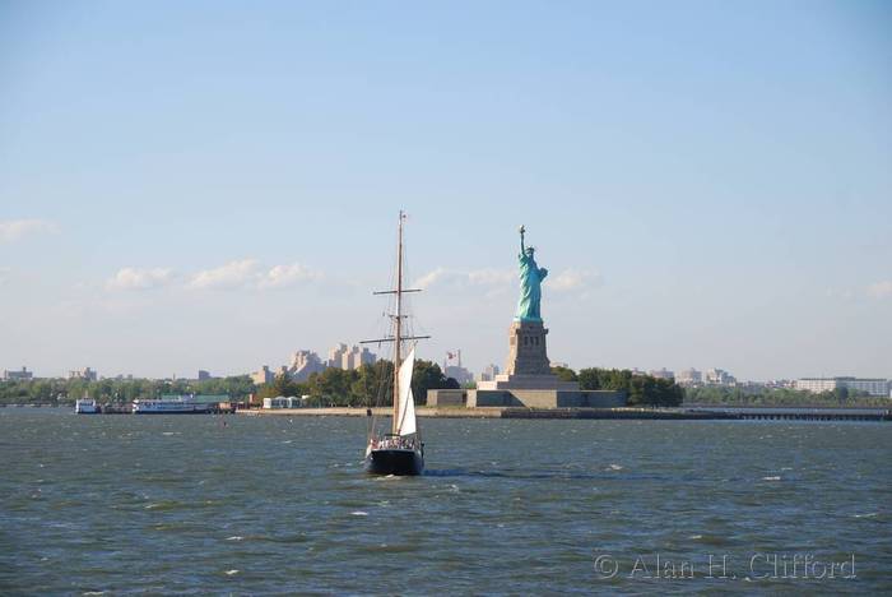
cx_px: 446
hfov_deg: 20.9
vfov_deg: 14.1
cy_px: 298
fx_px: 2418
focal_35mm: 98
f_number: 5
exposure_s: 1/400
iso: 100
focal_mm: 65
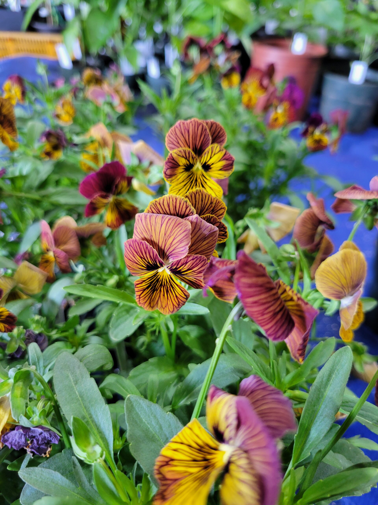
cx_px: 189
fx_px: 379
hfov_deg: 53.1
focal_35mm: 26
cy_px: 252
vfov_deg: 67.3
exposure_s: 1/60
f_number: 1.8
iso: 200
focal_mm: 5.4
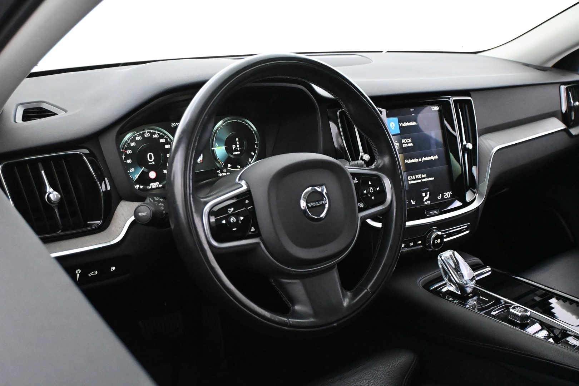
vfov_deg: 39.1
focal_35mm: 34
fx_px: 543
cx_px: 290
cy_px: 193
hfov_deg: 56.1
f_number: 4
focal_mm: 22.5
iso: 8000
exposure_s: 1/60
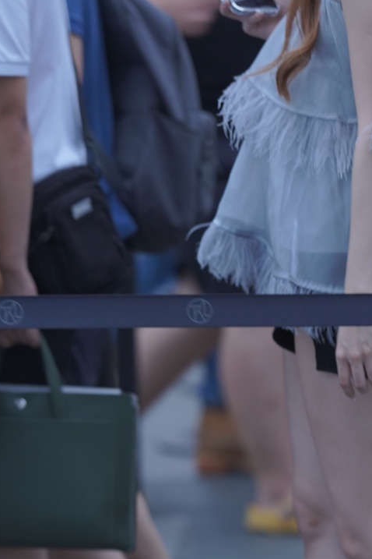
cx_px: 306
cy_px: 234
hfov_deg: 4.1
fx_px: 5254
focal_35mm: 339
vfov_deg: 6.1
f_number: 2.2
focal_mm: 135
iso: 640
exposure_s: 1/200
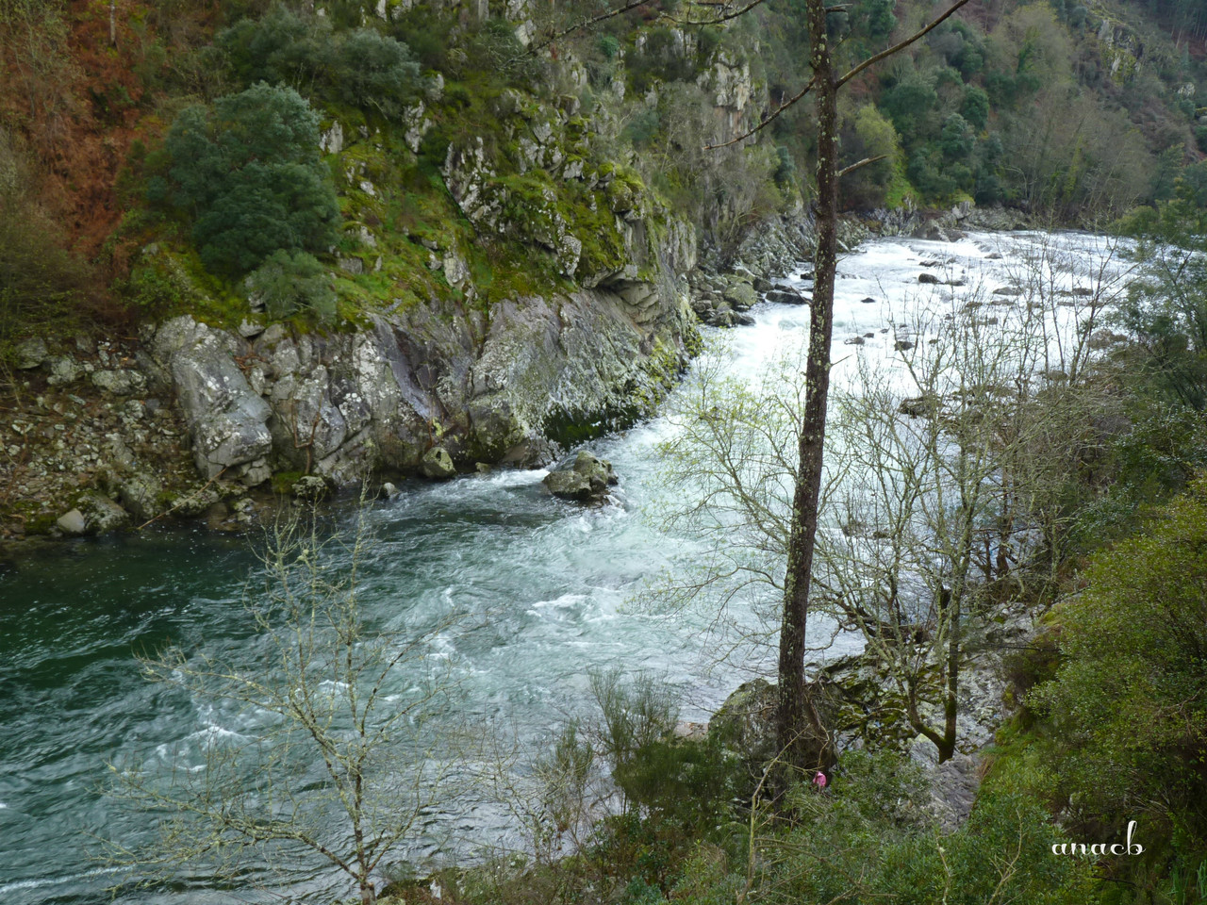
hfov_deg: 50.1
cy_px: 452
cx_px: 604
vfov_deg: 38.7
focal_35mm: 37
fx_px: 1290
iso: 80
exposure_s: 1/40
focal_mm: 6.5
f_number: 3
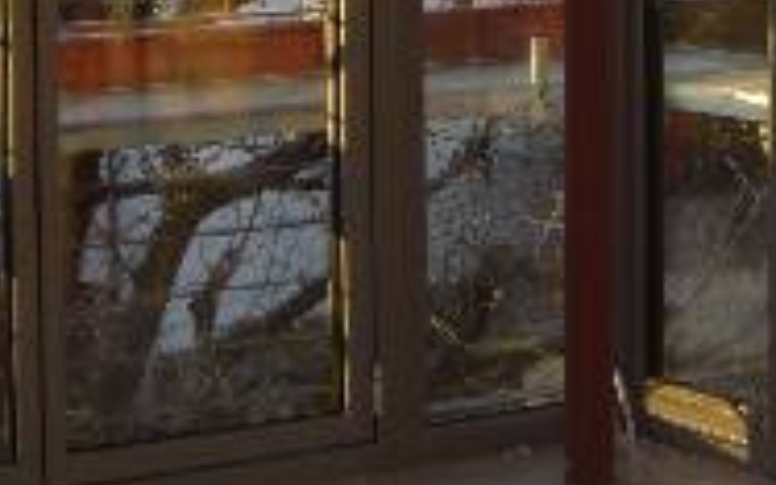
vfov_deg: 10.0
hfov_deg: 16.1
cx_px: 548
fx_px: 2729
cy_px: -83
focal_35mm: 129
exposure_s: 1/125
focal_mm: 6.2
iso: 64
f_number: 2.7
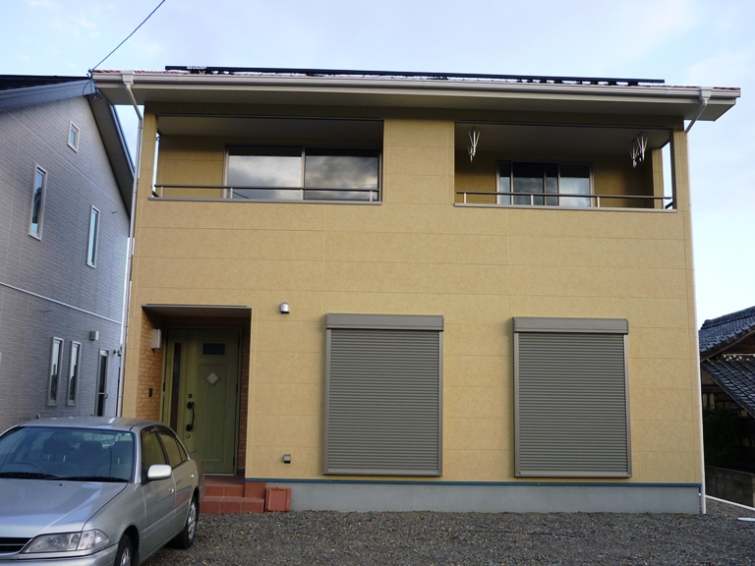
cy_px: 283
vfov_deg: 42.9
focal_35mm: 33
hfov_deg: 55.4
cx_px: 378
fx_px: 720
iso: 80
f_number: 2.8
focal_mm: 5.5
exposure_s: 1/160
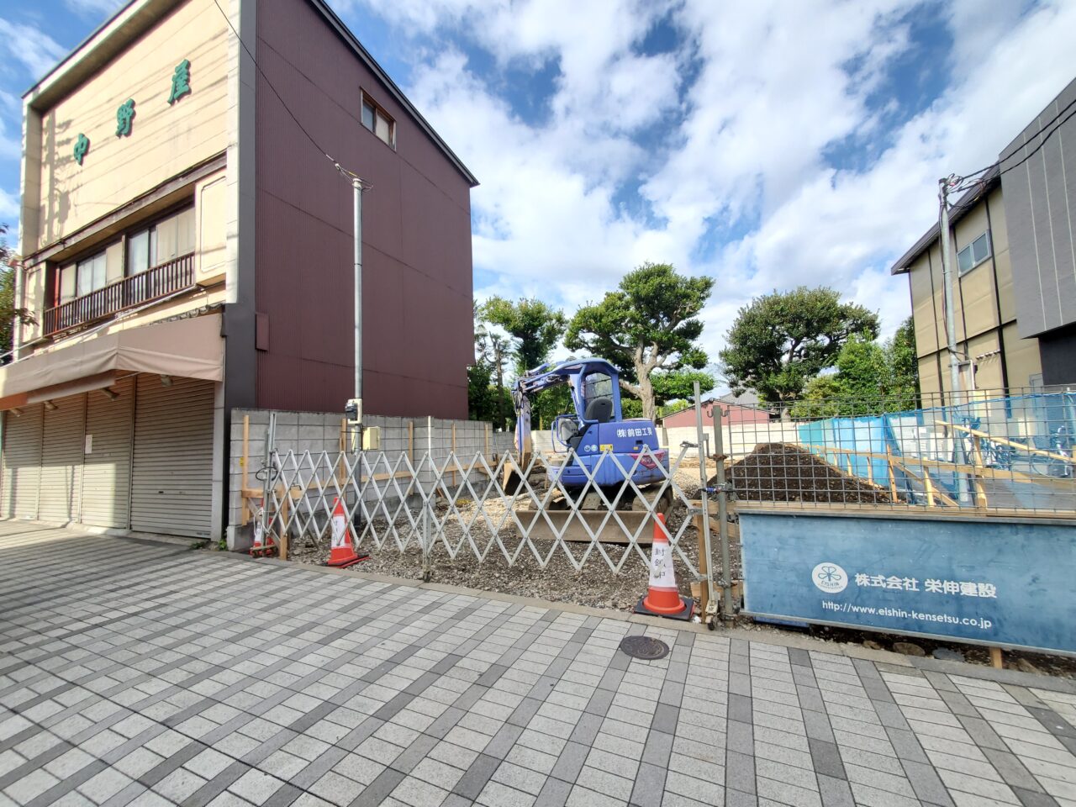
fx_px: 404
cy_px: 404
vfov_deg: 89.9
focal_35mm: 13
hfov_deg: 106.2
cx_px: 538
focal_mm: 1.8
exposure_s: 1/551
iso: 50
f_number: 2.2
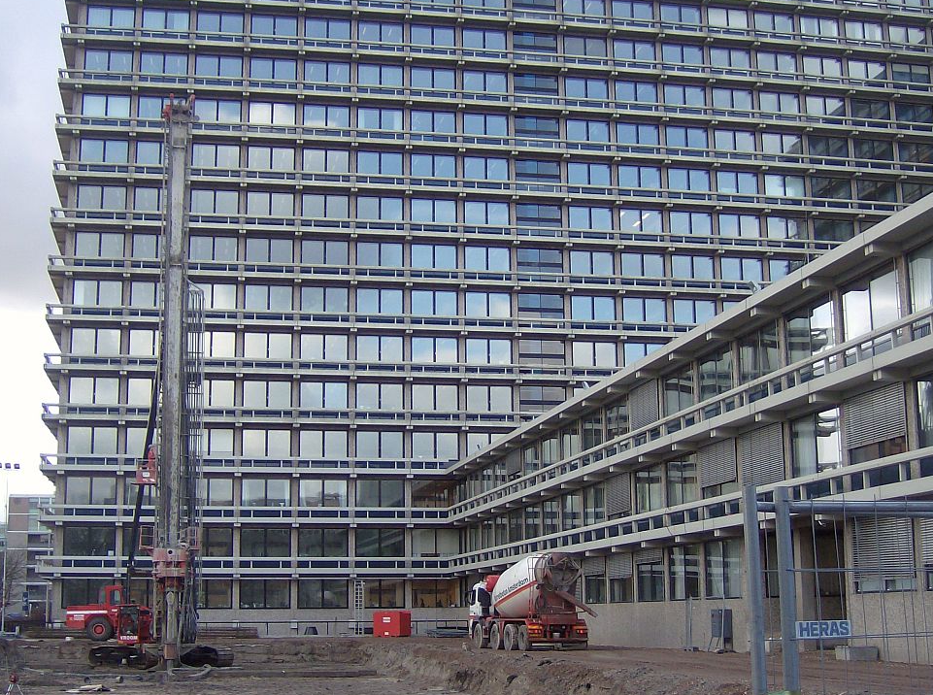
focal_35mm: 49
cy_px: 356
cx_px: 475
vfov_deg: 29.6
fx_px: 1318
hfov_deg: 39.0
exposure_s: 1/246
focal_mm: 7.7
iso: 100
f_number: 3.1
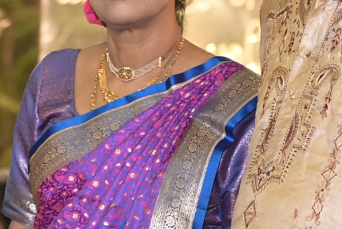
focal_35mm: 326
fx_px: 3100
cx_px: -477
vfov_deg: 4.2
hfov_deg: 6.1
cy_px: 362
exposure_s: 1/200
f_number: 2.2
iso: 2000
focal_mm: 50
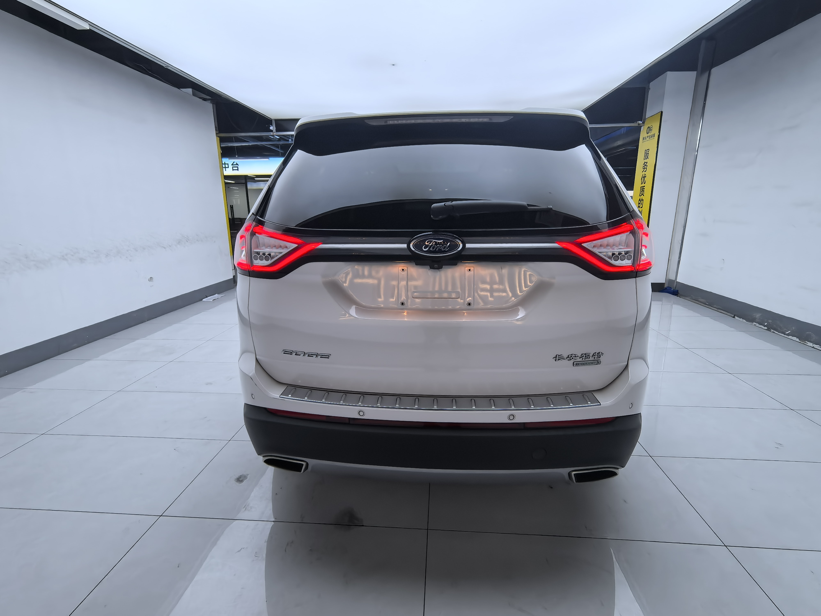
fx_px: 379
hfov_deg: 94.5
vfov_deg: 78.1
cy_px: 308
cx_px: 410
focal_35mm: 16
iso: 64
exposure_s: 1/100
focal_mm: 1.95
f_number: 2.2
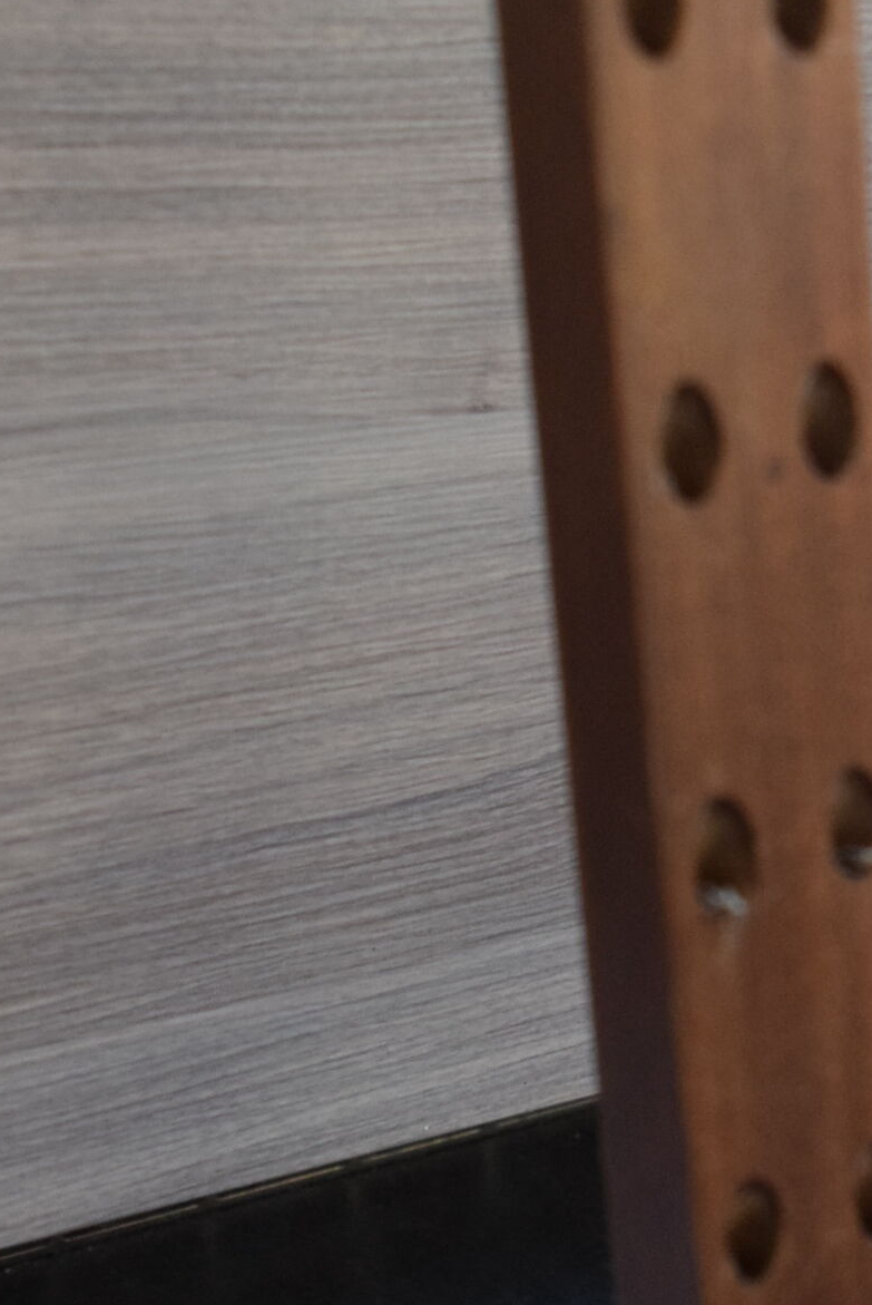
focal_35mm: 69
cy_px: 770
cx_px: 760
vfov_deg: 29.2
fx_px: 2502
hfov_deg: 19.5
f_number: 3.5
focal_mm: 18
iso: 1600
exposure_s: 1/80
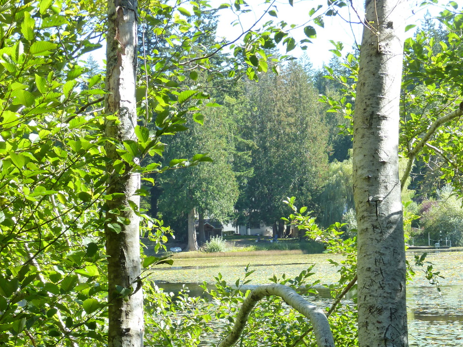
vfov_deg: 16.4
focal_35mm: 89
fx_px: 1191
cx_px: 233
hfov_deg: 22.0
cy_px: 296
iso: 125
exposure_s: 1/60
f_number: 4.8
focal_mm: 11.8
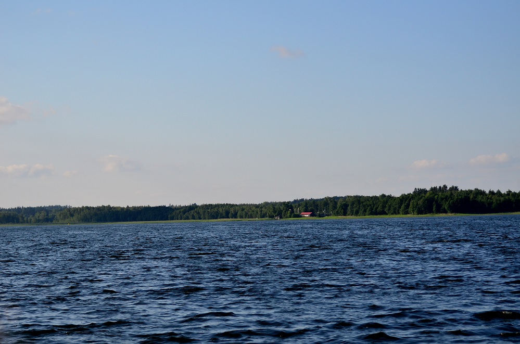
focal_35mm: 105
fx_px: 1513
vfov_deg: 13.0
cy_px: 172
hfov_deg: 19.5
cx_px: 260
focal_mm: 70
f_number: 4.5
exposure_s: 1/3200
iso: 400
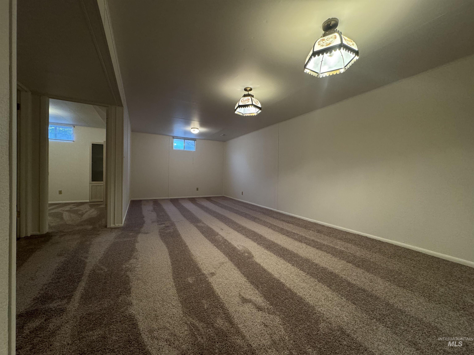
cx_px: 237
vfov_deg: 85.7
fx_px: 192
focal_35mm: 14
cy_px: 178
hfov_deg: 102.1
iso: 320
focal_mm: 2.22
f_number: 2.2
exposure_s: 1/60
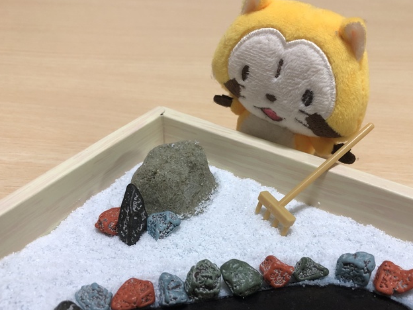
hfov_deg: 52.5
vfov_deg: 40.5
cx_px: 230
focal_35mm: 35
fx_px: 418
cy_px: 189
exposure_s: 1/17
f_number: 1.8
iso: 80
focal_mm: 3.99
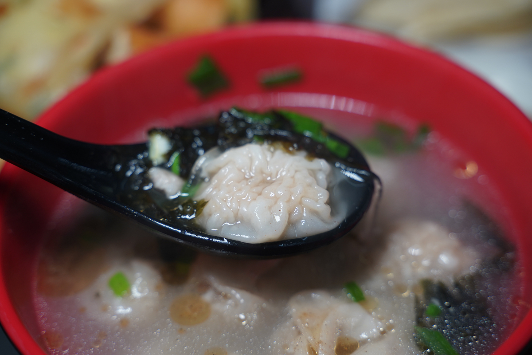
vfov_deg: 18.2
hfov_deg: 27.0
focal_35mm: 75
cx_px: 266
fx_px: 1108
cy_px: 178
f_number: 4
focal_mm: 75
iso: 250
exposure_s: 1/80
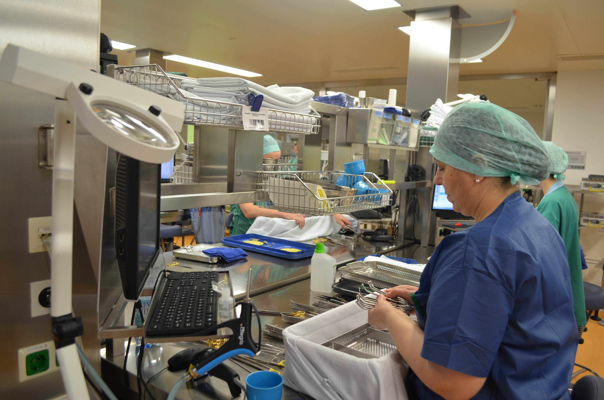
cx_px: 302
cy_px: 200
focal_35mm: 27
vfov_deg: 47.7
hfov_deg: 67.5
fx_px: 452
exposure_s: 1/60
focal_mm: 18
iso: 500
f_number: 4
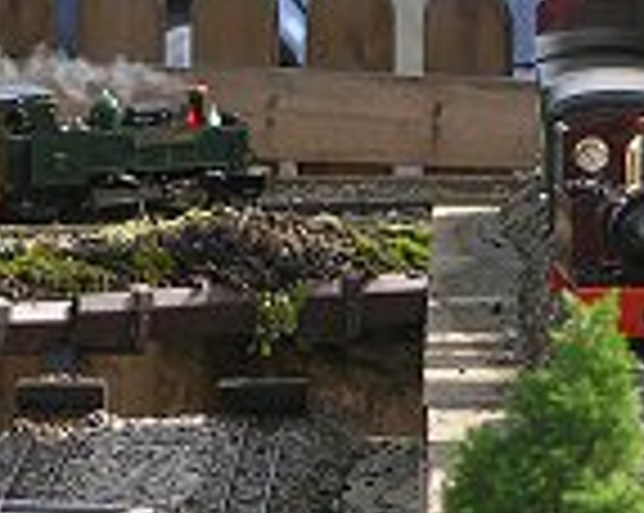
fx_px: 9745
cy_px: -50
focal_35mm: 512
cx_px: 441
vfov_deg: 3.0
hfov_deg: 3.8
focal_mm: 39
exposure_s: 1/325
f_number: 4.6
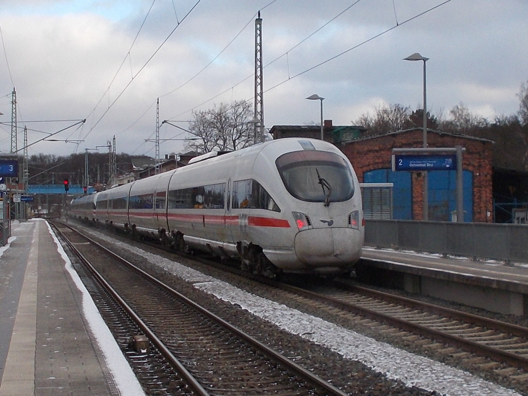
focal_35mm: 30
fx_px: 458
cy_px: 198
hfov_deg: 60.0
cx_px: 264
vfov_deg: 46.8
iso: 80
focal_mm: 5.3
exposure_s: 1/250
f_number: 3.4
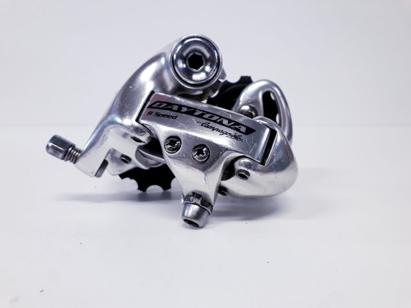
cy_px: 154
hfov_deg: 65.3
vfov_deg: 51.4
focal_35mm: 27
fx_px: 321
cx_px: 206
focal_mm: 3.6
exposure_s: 1/50
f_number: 1.9
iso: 125
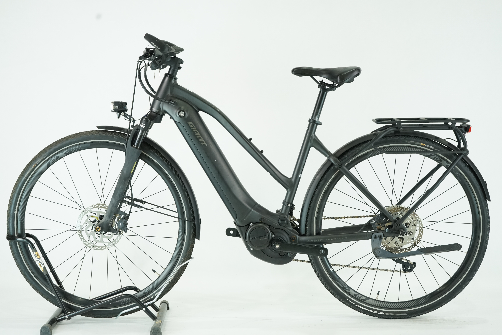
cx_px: 251
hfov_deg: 30.5
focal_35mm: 66
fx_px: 920
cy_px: 168
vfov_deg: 20.6
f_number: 5.6
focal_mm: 66
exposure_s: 1/200
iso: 2000
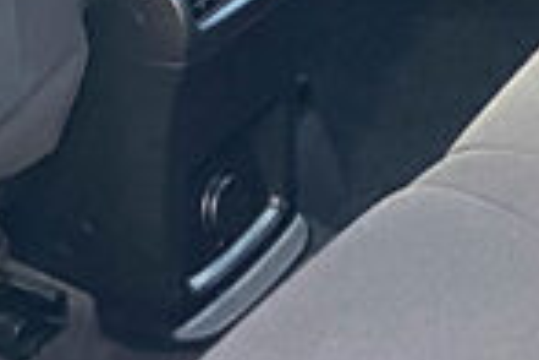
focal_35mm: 147
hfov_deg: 13.8
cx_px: 484
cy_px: -389
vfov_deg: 8.8
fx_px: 2201
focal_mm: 4.25
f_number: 1.8
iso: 125
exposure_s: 1/94
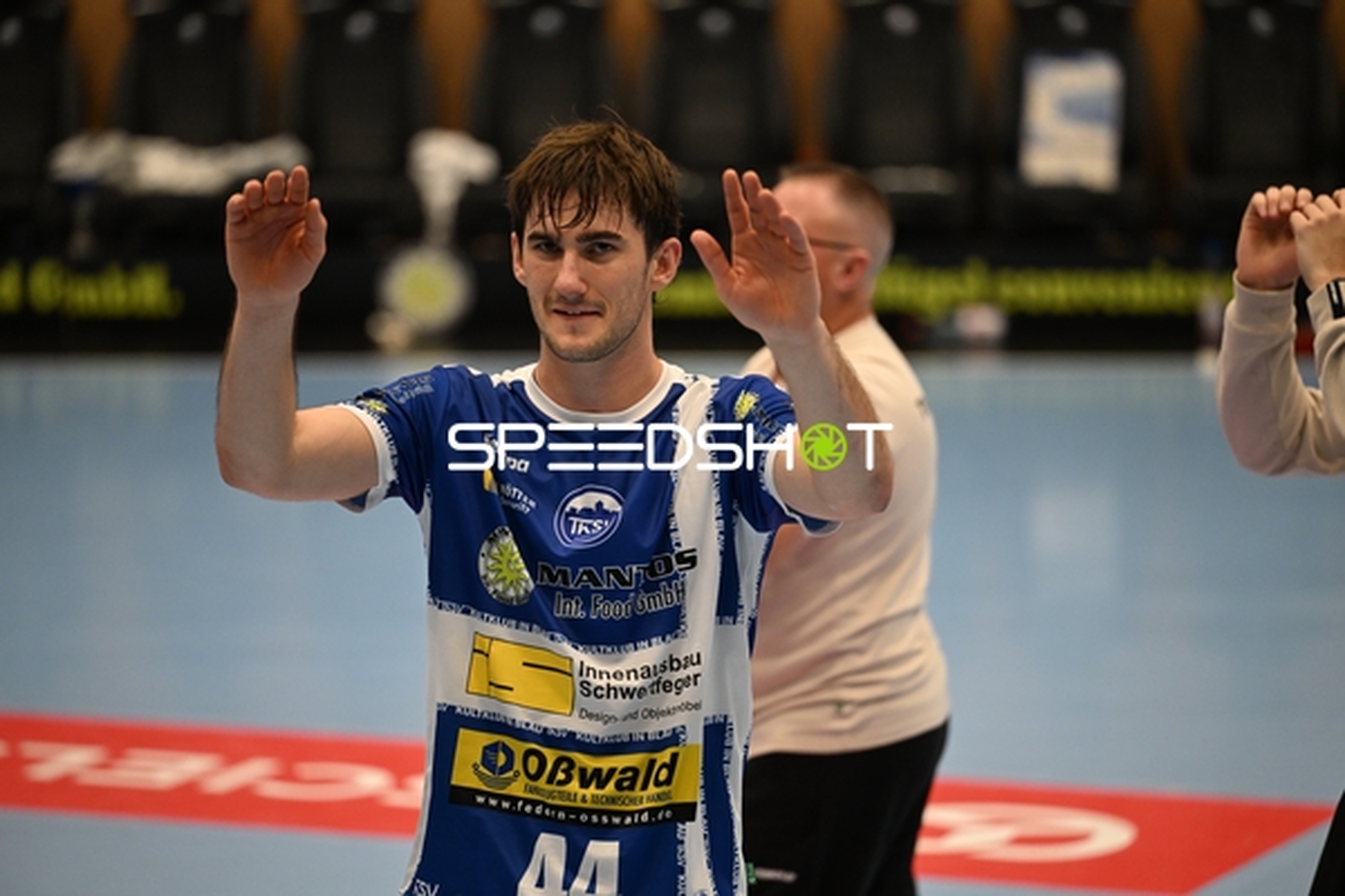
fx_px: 6724
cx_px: 672
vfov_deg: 7.6
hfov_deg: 11.4
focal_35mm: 180
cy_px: 448
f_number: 2.8
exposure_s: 1/1250
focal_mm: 180
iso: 2000
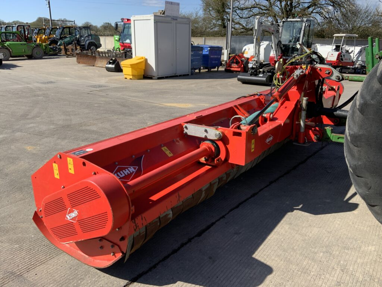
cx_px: 191
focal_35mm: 29
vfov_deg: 48.2
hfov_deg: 61.7
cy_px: 144
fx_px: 320
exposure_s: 1/1311
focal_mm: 3
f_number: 1.8
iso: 16
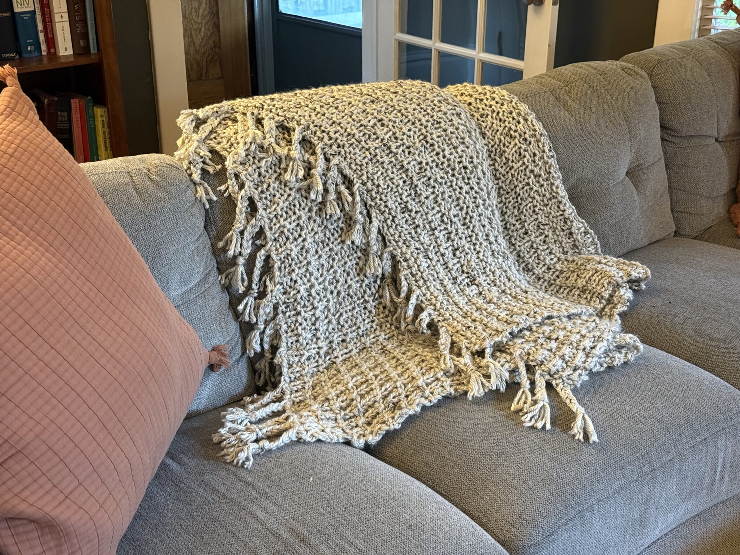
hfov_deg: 39.7
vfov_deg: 30.3
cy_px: 278
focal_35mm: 48
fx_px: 1026
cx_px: 370
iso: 400
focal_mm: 6.76
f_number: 1.78
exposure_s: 1/30
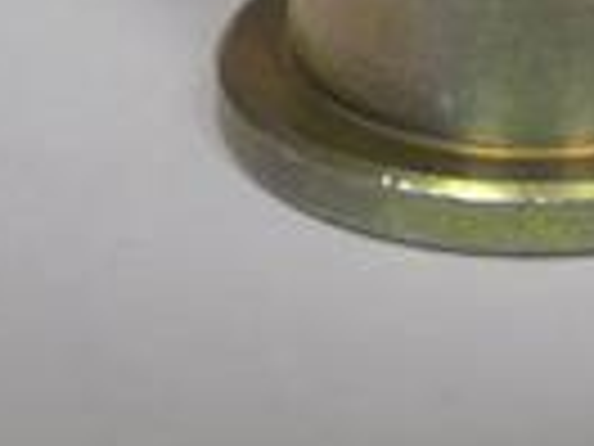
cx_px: 540
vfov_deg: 4.0
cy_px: -187
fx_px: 6315
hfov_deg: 5.4
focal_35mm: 368
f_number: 4.8
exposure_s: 1/25
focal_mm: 20.9
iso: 400
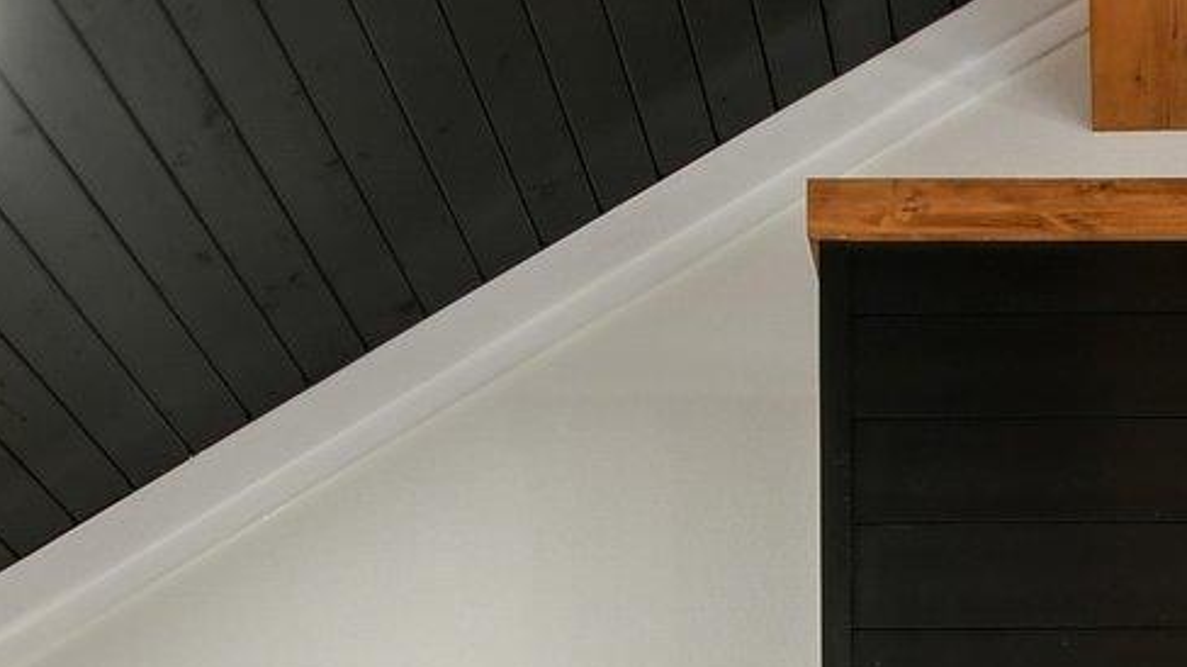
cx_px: 1155
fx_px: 2076
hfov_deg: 30.0
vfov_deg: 13.8
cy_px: 1525
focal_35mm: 66
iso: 400
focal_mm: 10
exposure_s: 1/15
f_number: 8
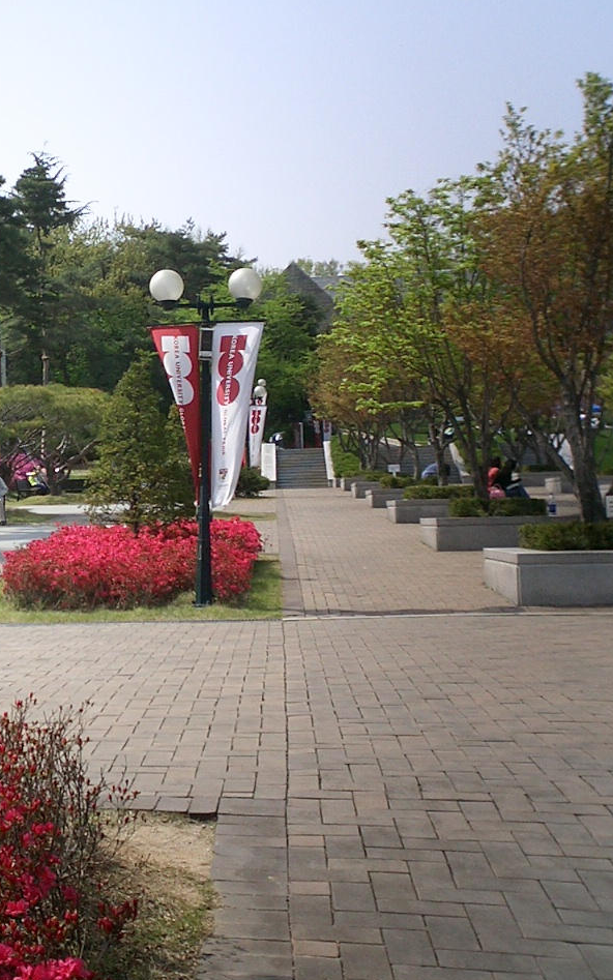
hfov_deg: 23.4
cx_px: -7
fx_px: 1416
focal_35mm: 53
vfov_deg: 38.2
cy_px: 486
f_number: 3.5
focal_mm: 5.6
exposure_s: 1/1000
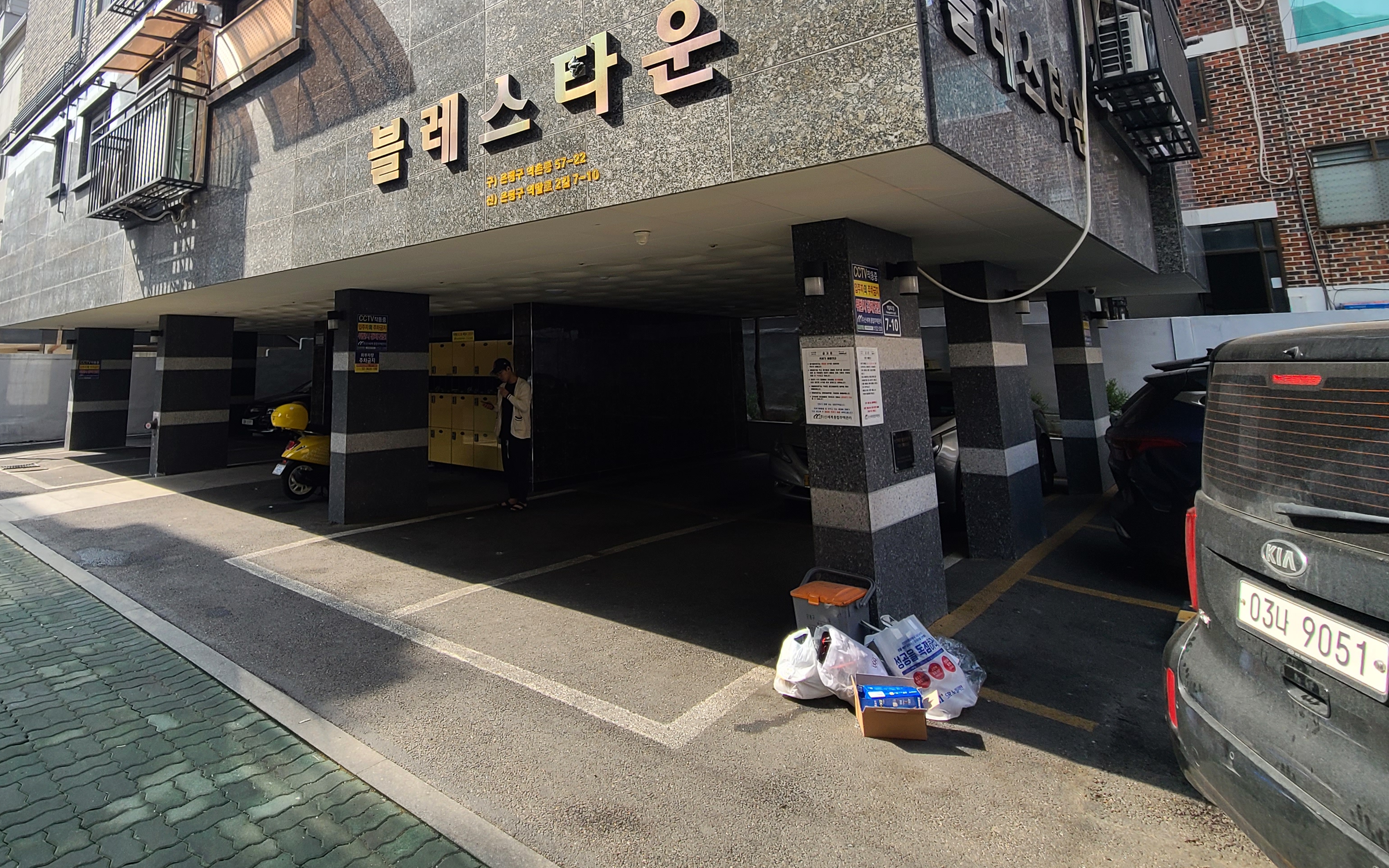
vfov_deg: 62.2
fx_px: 681
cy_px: 246
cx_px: 548
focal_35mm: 18
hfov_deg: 89.8
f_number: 2.2
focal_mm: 2.2
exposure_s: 1/541
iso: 50
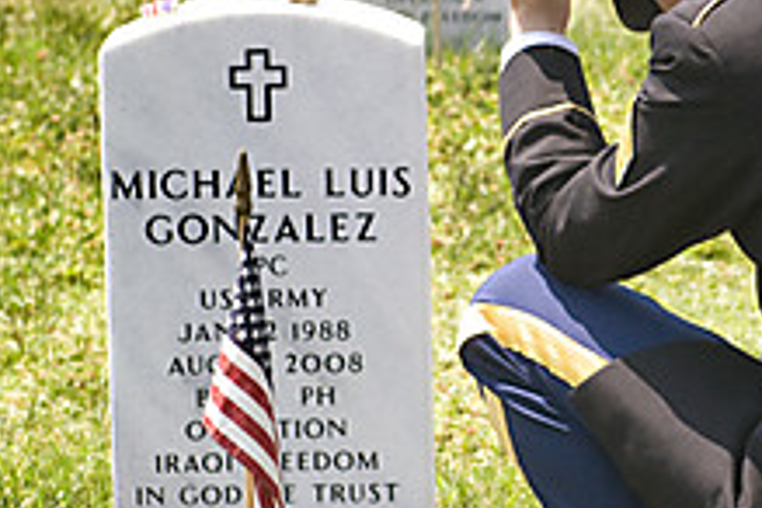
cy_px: -17
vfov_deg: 6.8
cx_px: 788
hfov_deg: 10.2
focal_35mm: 200
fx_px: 4233
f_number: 4.5
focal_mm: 62
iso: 2000
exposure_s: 1/8000
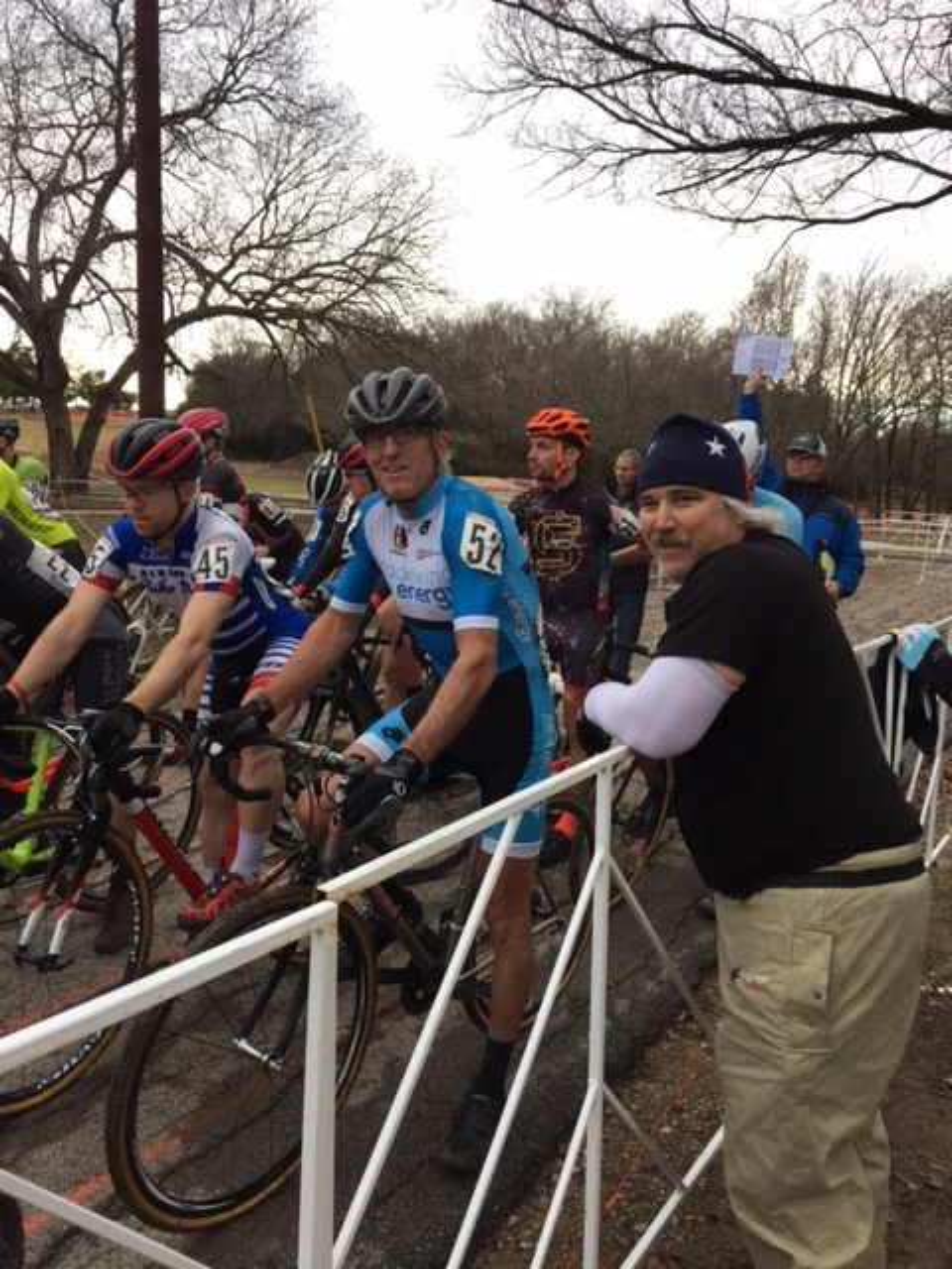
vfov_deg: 61.7
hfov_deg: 48.2
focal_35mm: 29
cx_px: 476
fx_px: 1063
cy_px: 634
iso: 40
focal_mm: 4.15
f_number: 2.2
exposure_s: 1/120
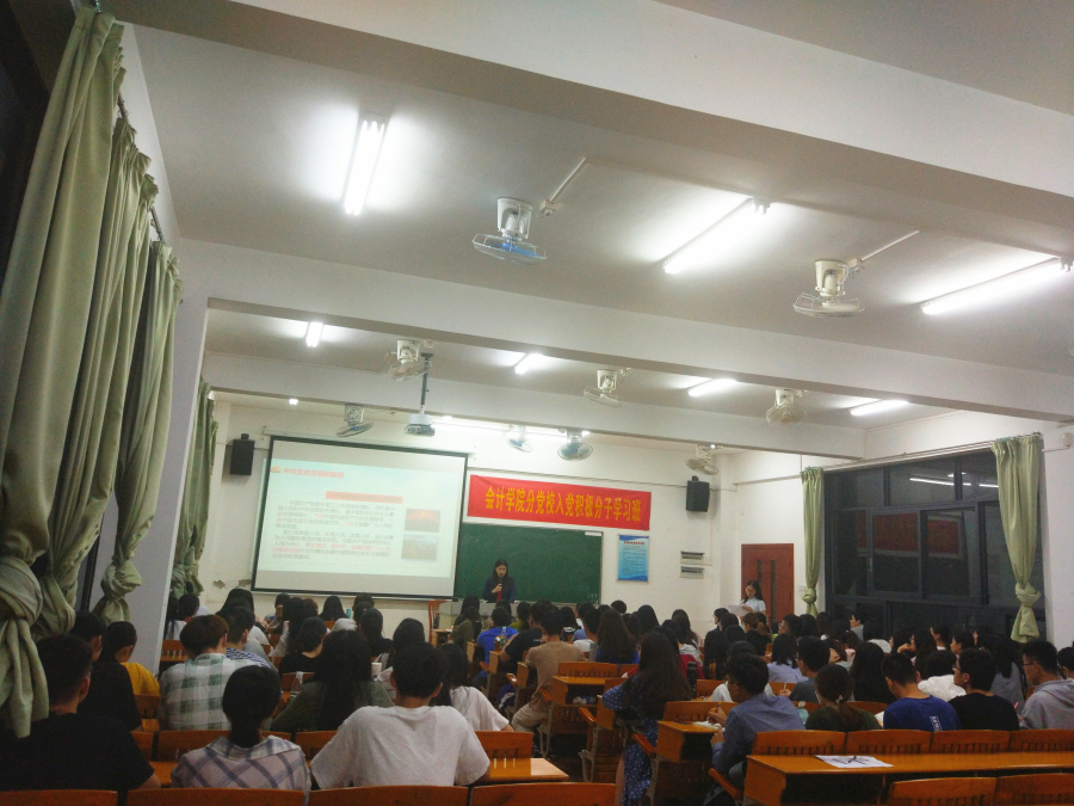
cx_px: 537
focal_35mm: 28
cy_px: 403
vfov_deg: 49.7
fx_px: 869
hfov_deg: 63.4
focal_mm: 4.26
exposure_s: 1/50
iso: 196
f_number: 2
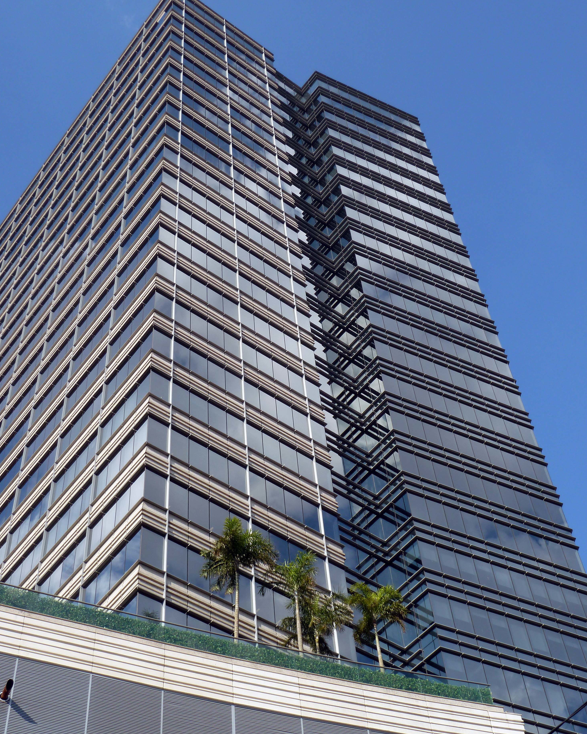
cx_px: 288
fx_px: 1108
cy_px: 353
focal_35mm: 51
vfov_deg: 36.7
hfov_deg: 29.7
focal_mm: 7.9
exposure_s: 1/500
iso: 80
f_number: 3.8
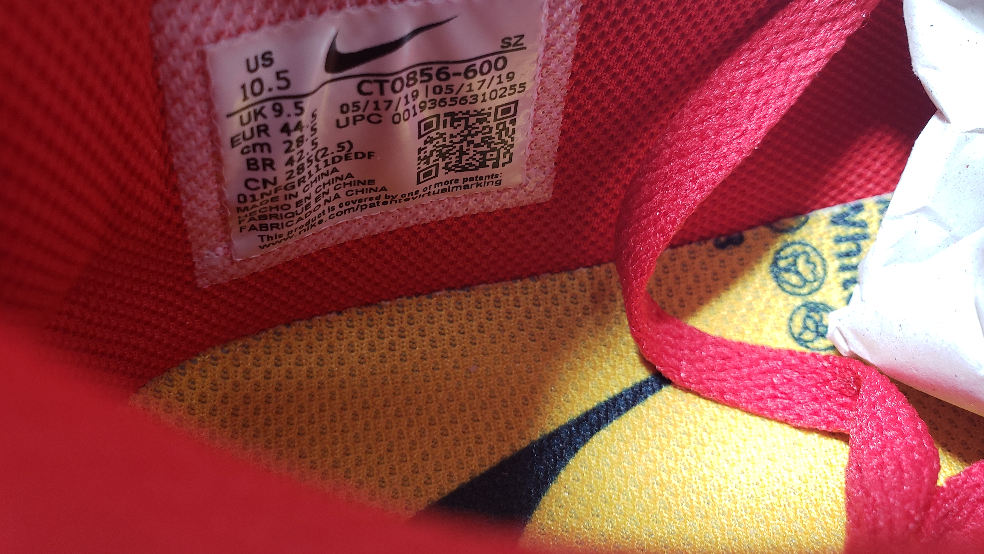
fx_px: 757
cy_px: 182
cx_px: 481
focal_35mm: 29
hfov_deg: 66.1
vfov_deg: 39.7
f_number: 2.4
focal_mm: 4.3
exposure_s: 1/50
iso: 160
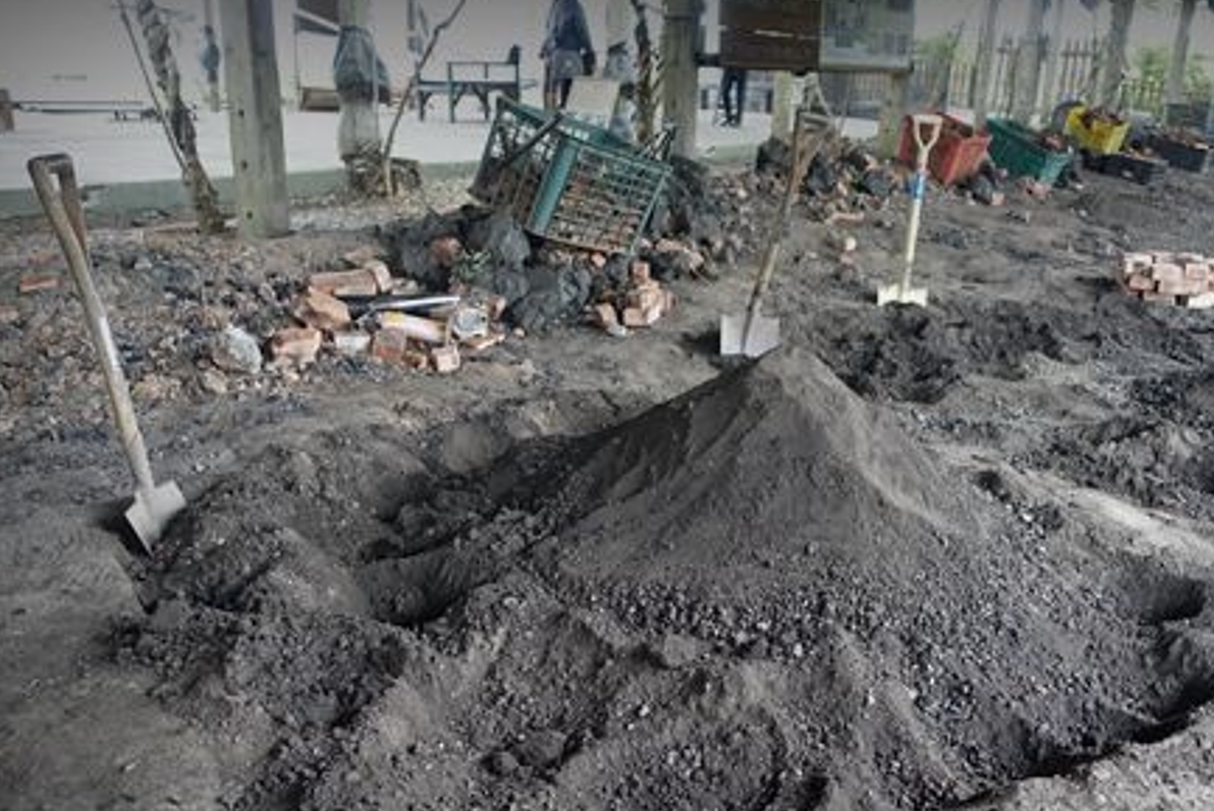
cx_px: 707
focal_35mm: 36
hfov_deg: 52.9
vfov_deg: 36.5
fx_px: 1214
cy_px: 543
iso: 1000
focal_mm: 8.8
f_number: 1.8
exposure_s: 1/60
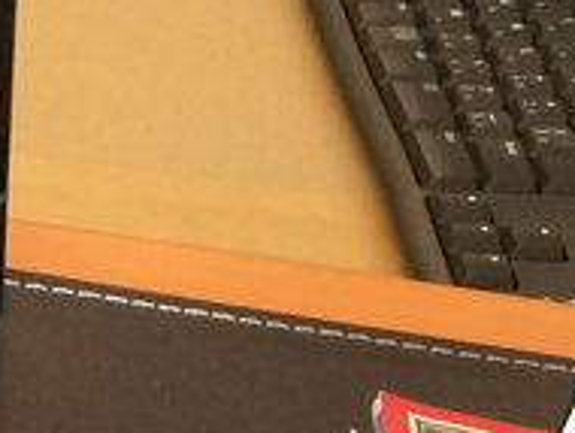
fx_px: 3044
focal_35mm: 183
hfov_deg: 8.7
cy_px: 121
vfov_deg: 8.1
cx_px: -1223
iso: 80
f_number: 2.2
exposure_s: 1/30
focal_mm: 4.15
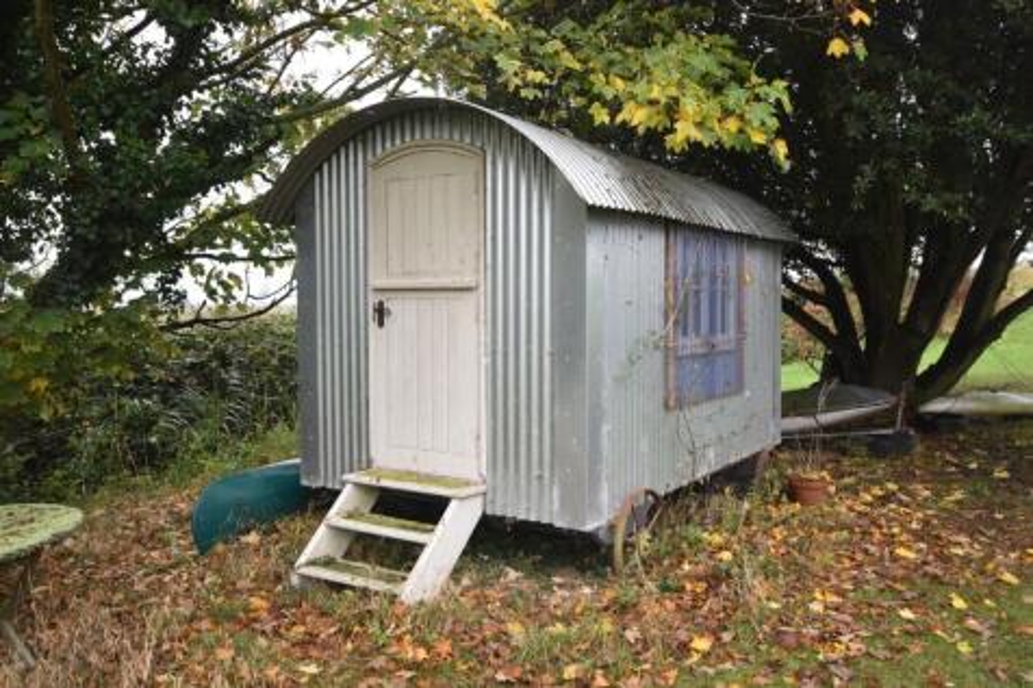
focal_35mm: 30
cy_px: 344
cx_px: 516
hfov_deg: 61.9
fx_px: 860
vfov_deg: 43.6
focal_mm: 20
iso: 400
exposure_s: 1/125
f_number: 5.6
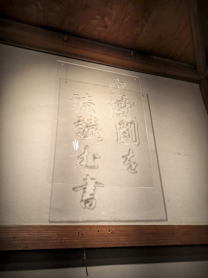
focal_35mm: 25
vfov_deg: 69.4
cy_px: 139
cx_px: 104
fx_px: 200
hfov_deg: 54.9
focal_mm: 5.43
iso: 98
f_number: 1.89
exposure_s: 1/279
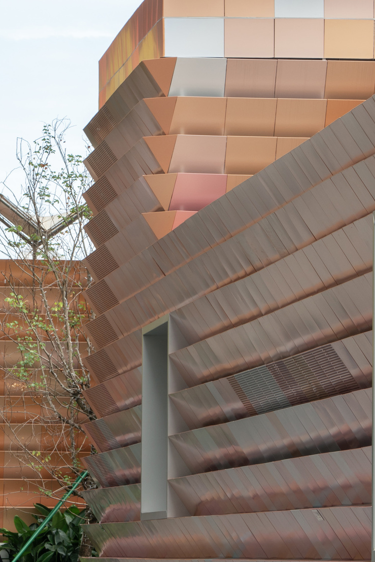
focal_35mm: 284
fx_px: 4436
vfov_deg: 7.2
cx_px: 167
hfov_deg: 4.8
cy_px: 400
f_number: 11
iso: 100
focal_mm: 105
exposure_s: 1/25
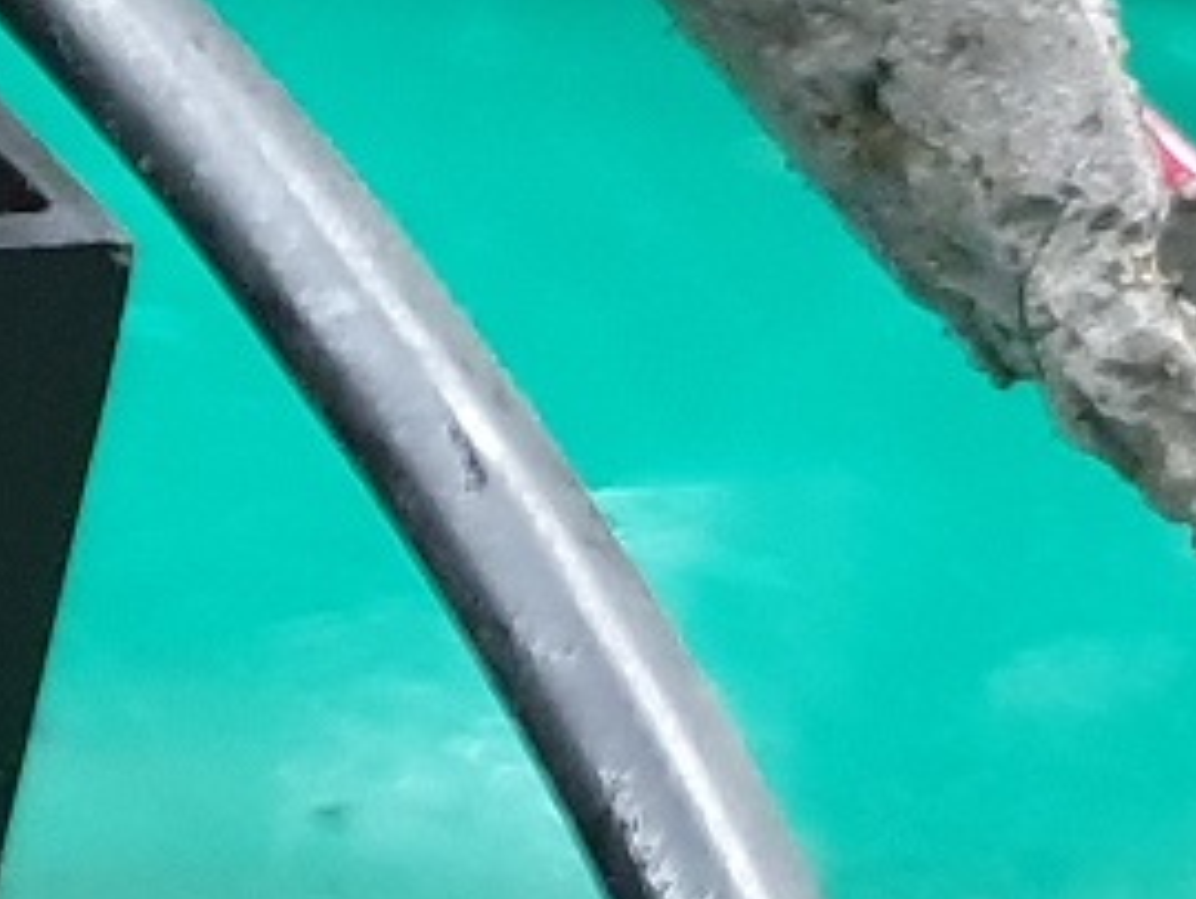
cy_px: 84
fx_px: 6709
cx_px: -2600
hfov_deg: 8.3
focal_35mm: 194
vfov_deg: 7.6
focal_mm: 4.3
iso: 320
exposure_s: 1/20
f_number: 1.5
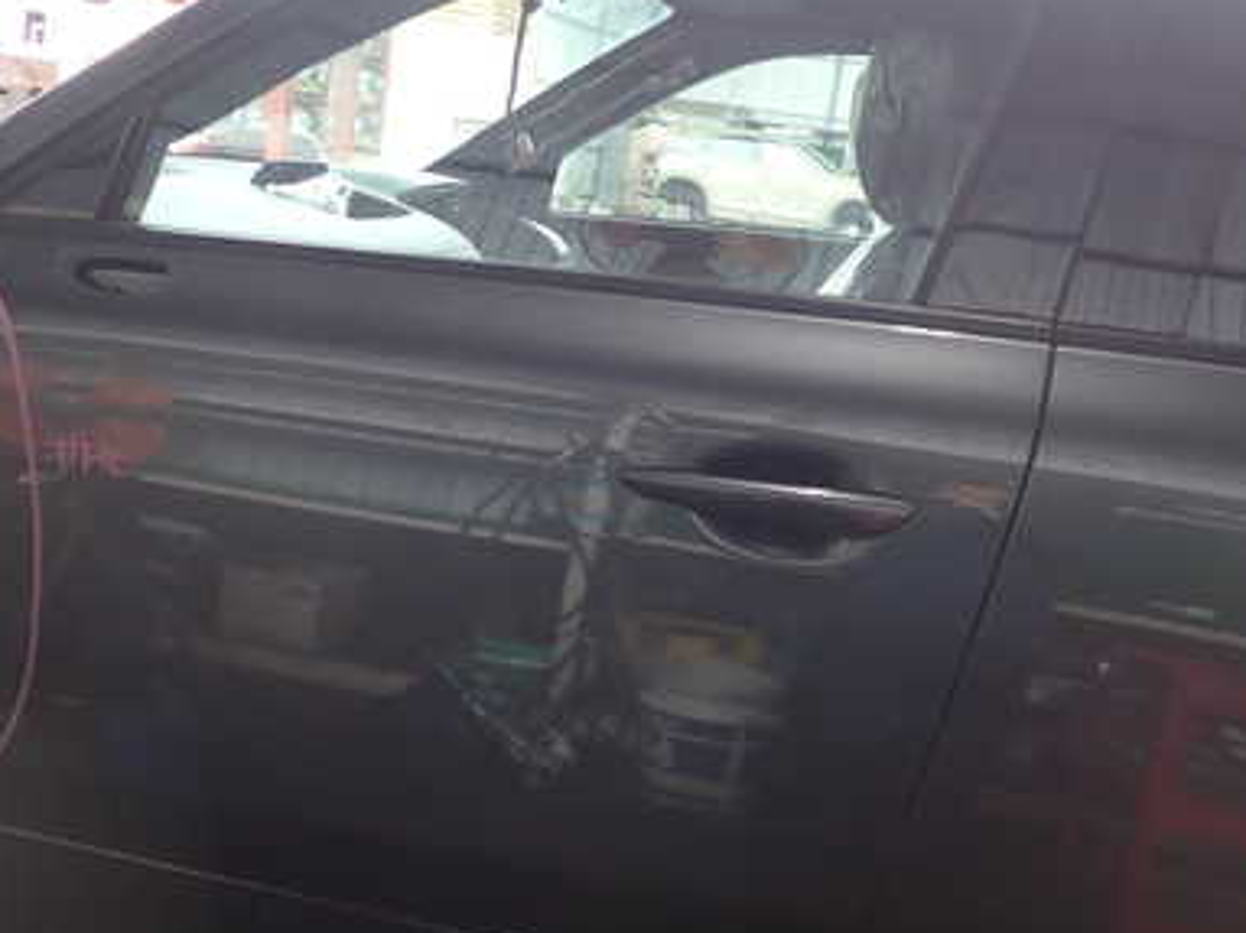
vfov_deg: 30.8
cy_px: 562
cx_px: 498
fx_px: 1691
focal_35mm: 47
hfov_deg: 40.3
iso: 125
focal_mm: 5.4
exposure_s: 1/60
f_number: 2.3
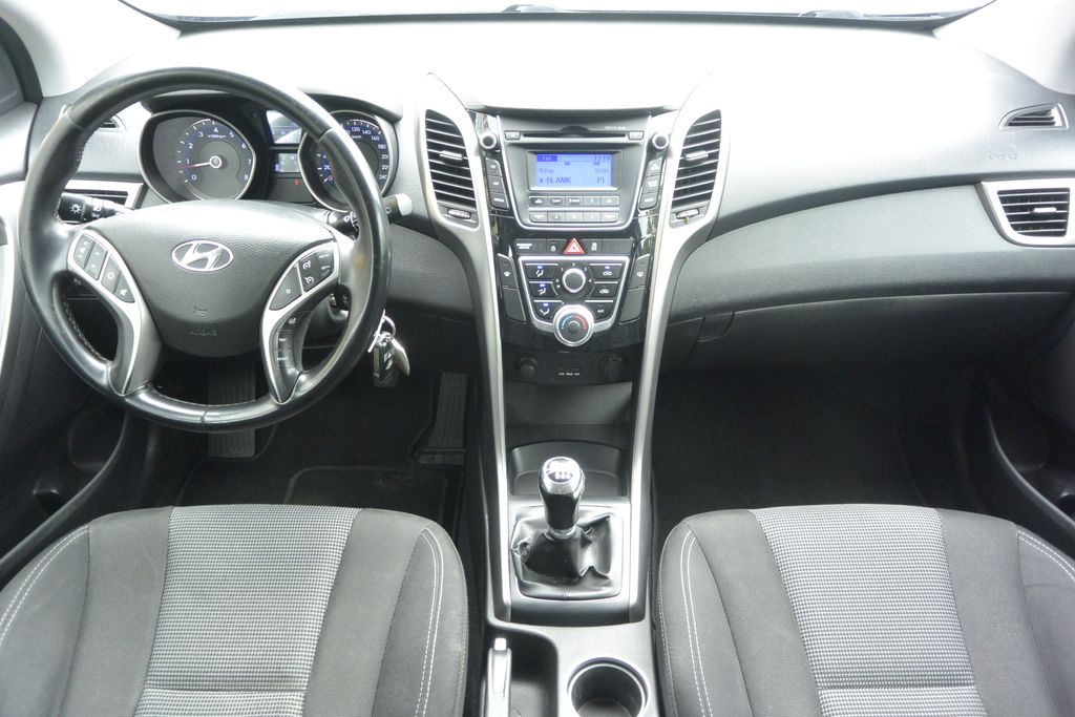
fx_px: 806
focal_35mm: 27
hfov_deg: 67.4
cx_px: 538
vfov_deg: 47.9
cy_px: 358
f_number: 3.5
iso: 400
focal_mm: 10
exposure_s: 1/125
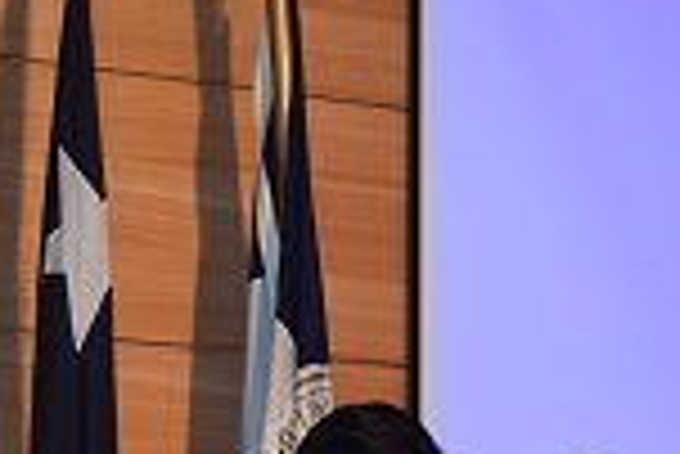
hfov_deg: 12.8
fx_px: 3025
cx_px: 502
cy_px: 393
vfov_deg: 8.6
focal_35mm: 160
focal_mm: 38
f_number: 4.8
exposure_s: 1/60
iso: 1600
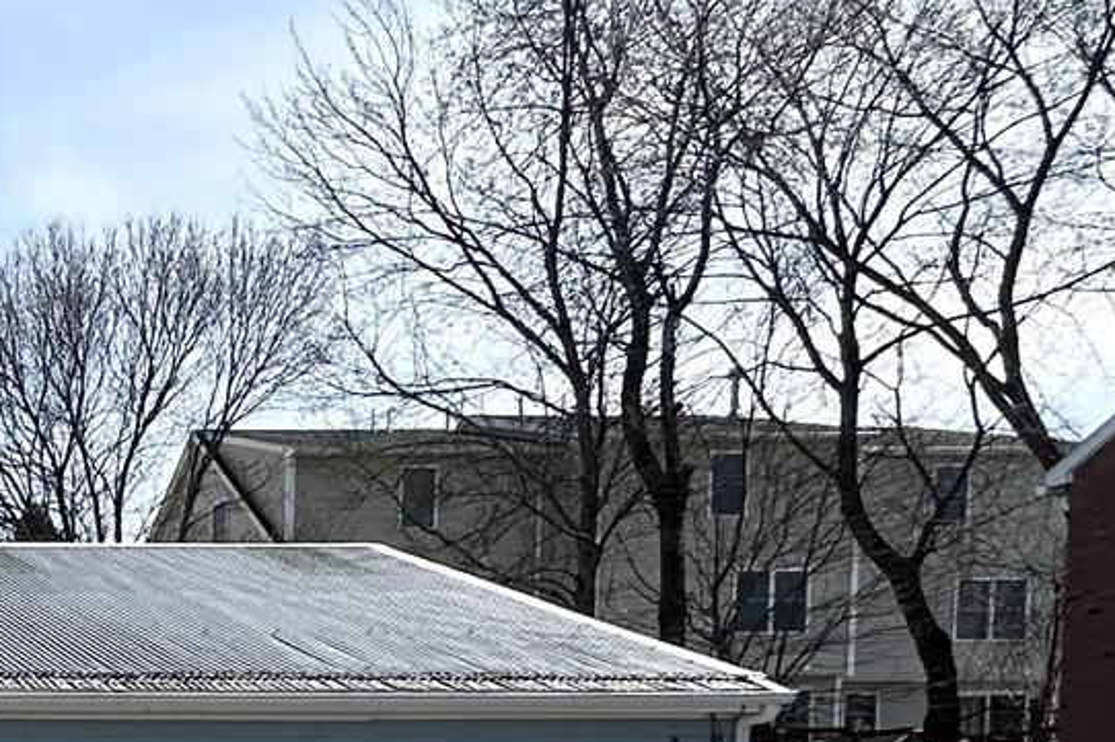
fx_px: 1703
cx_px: -541
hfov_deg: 26.6
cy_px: 985
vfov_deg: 21.9
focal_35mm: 55
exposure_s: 1/2212
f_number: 2.2
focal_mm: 2.22
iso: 50
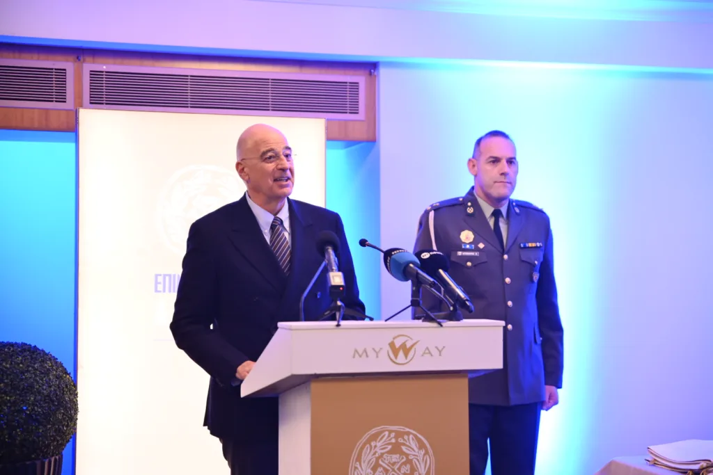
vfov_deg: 19.5
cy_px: 238
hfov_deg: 28.8
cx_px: 356
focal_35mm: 70
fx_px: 1386
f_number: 2.8
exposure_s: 1/250
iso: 3200
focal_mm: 70
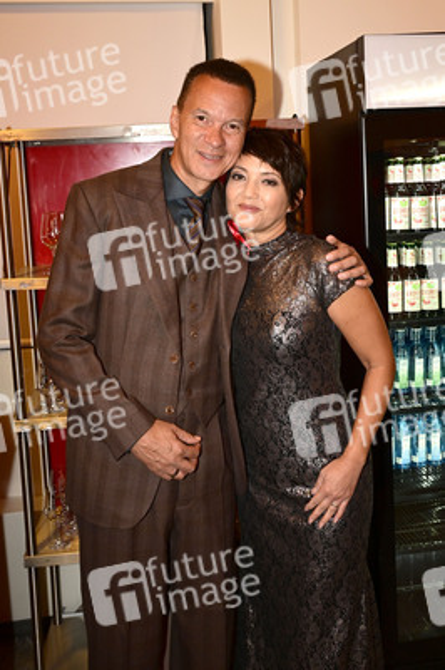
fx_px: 650
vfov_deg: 54.5
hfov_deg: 37.8
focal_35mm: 35
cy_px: 335
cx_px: 222
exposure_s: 1/200
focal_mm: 35
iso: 2000
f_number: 5.6
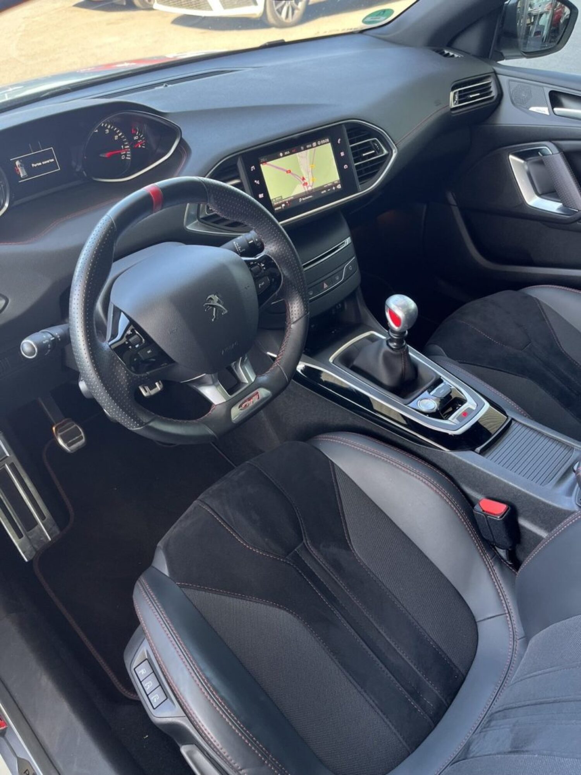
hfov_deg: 53.1
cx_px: 290
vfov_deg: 67.3
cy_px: 388
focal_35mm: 26
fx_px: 582
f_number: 1.6
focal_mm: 5.1
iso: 50
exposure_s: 1/122
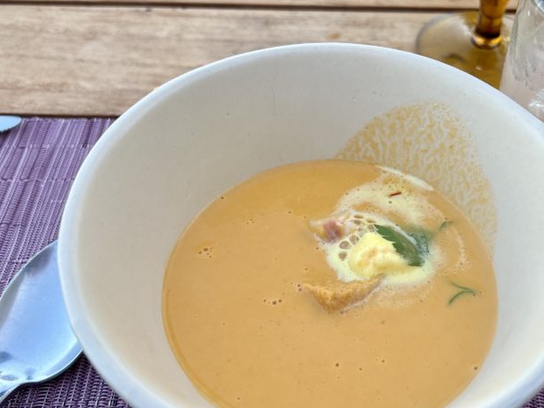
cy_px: 203
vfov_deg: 32.9
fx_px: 692
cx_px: 357
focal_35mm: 44
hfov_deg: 42.4
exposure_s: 1/207
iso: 40
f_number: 1.5
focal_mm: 5.7
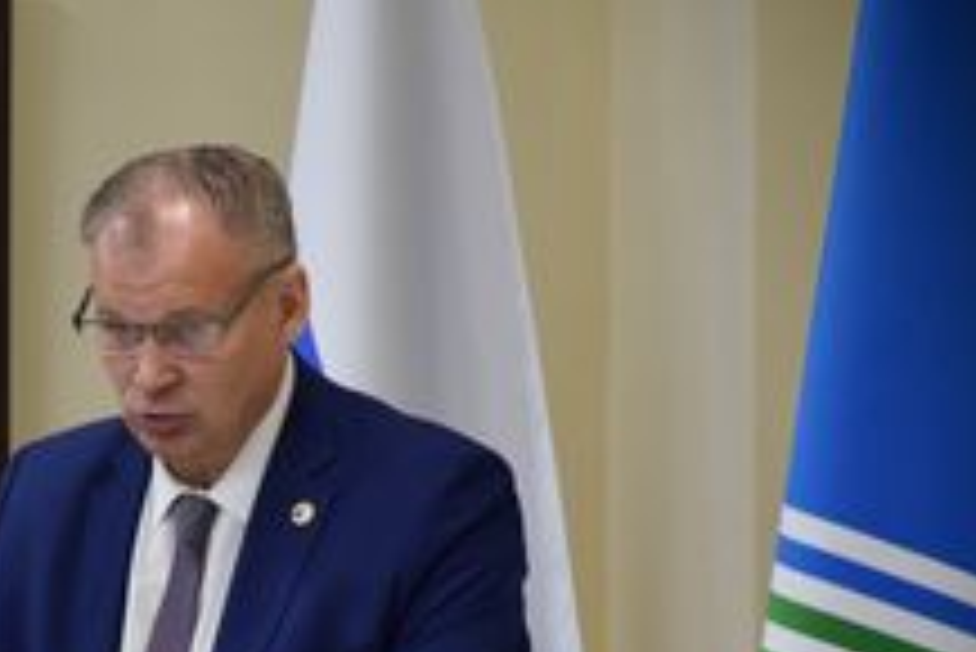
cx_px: 85
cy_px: 596
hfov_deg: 5.3
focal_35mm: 387
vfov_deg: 3.6
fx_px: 10499
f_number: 5.6
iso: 1800
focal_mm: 140
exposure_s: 1/125
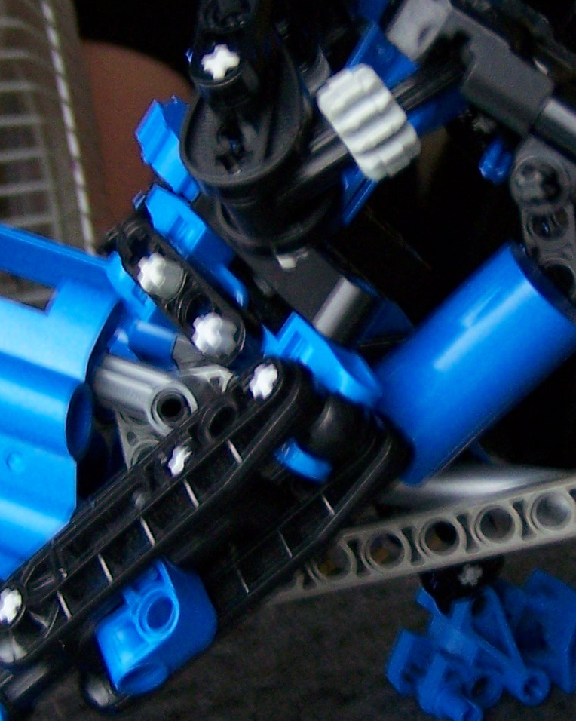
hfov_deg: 13.9
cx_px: 477
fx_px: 2346
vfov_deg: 17.5
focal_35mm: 110
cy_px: 395
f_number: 2.8
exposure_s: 1/8
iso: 160
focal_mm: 6.3
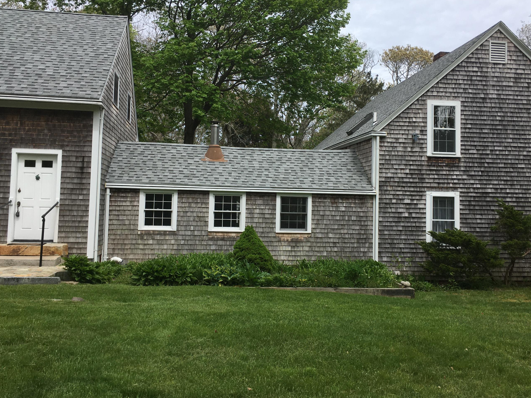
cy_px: 178
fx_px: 522
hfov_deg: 53.9
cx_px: 276
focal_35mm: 34
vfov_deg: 41.7
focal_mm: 4.15
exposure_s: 1/1148
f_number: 2.2
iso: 25
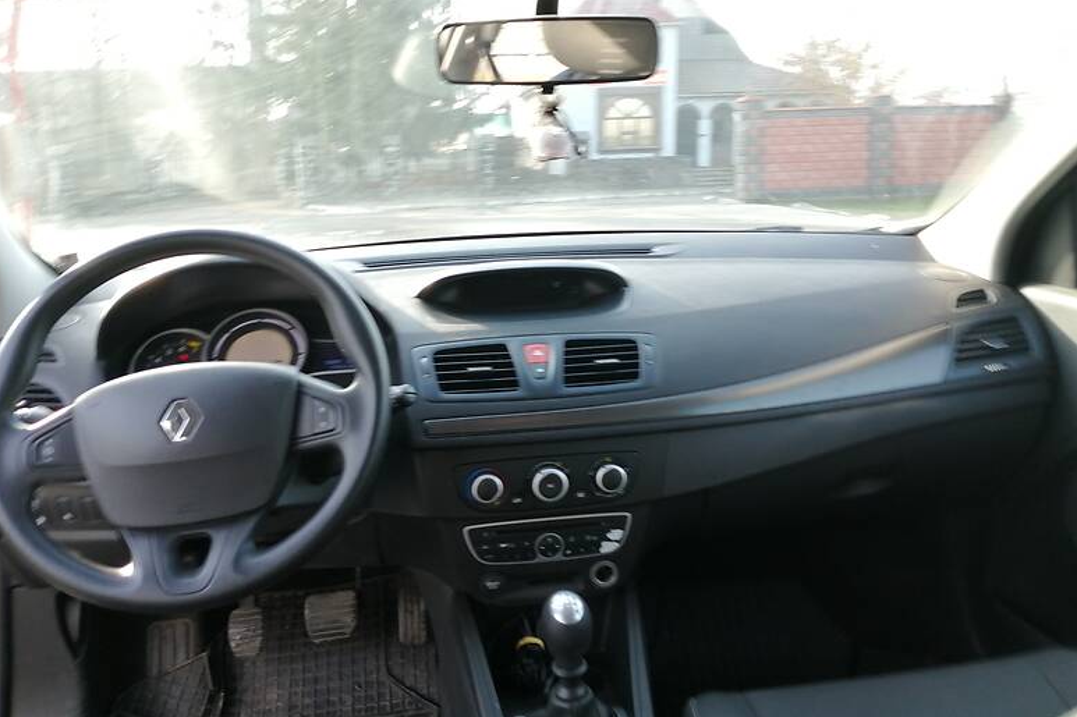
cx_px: 545
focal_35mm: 28
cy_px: 302
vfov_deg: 46.2
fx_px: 837
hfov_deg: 65.5
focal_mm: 3.6
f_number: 1.8
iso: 64
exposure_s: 1/100
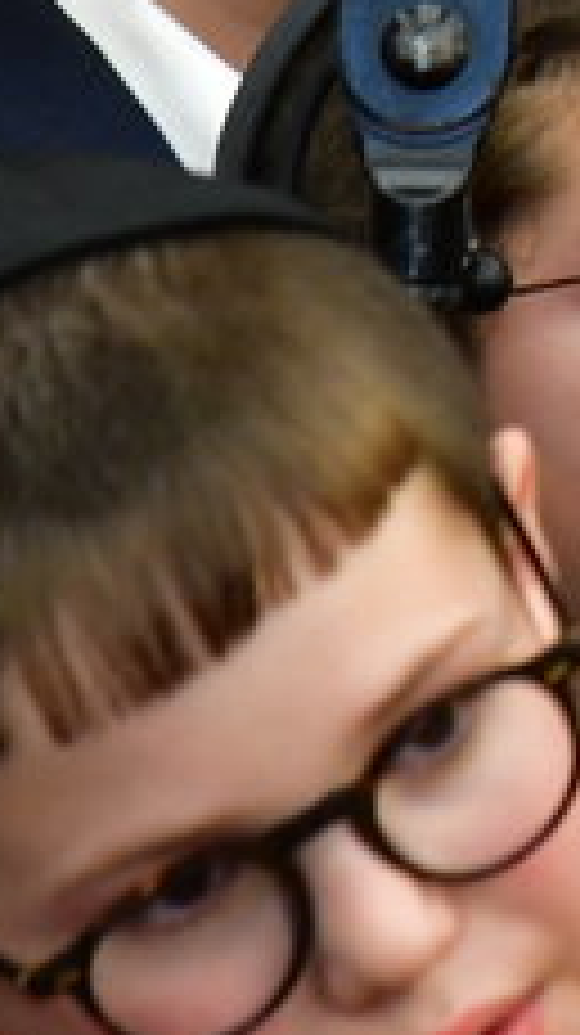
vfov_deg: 2.8
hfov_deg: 1.6
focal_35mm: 766
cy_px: -542
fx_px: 20989
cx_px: 2540
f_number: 5.6
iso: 2000
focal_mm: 120
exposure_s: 1/100
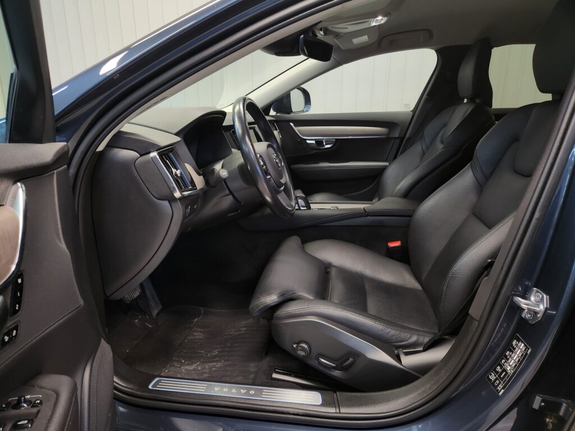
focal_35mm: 23
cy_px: 216
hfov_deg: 73.9
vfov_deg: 58.9
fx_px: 382
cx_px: 288
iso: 250
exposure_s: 1/100
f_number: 1.8
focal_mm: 5.4
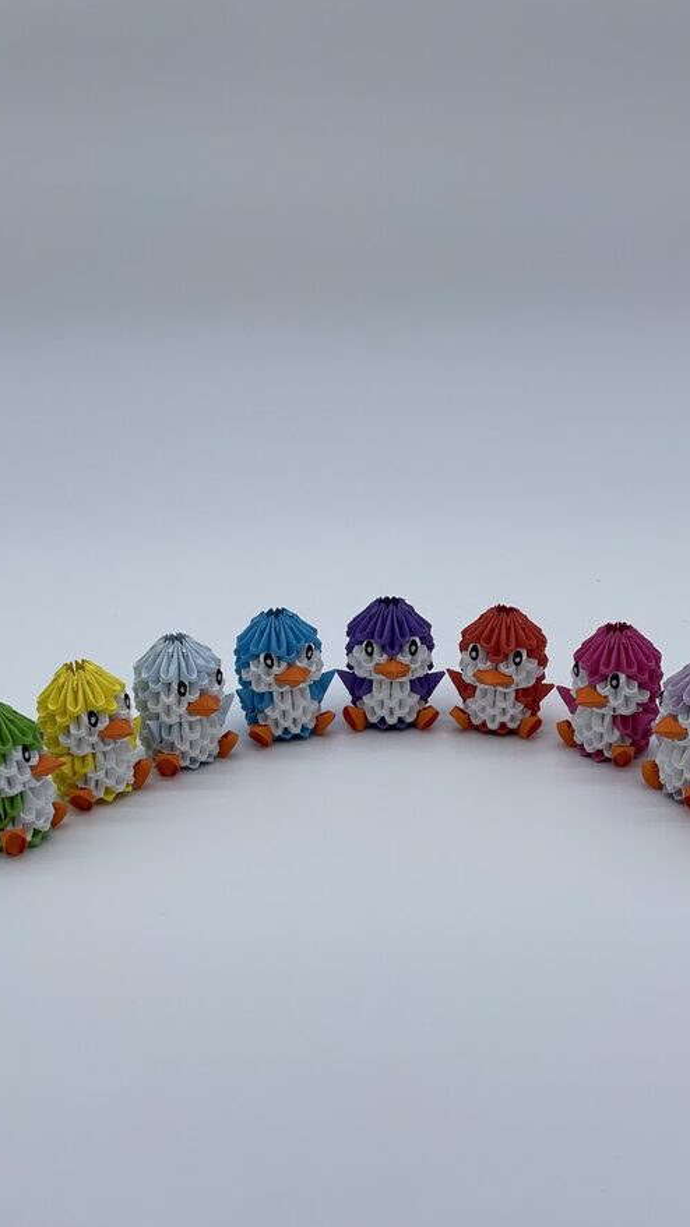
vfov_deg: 36.0
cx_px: 390
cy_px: 620
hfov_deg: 20.7
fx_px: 1888
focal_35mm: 58
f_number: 2
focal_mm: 6
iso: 25
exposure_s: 1/922
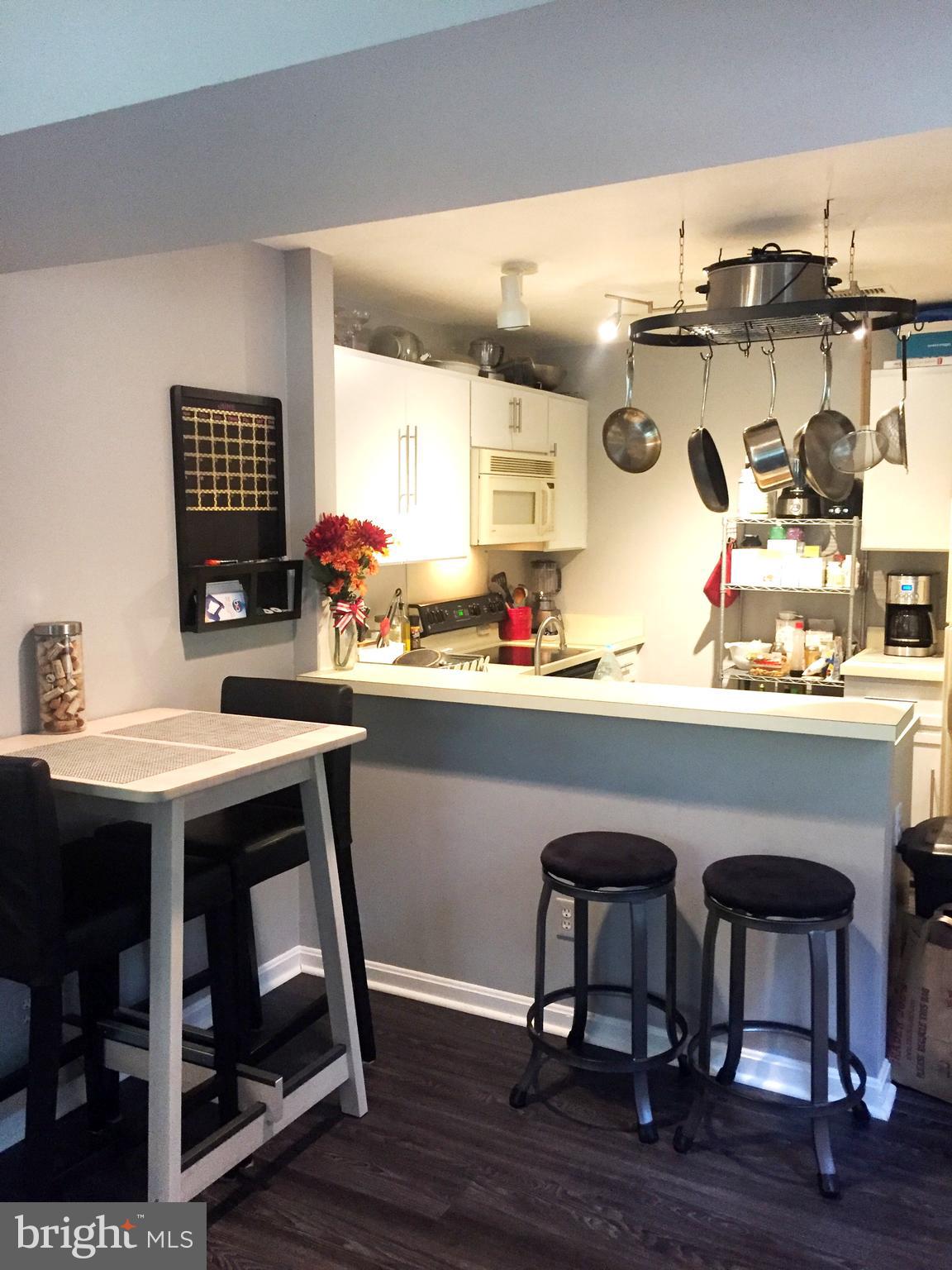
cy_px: 635
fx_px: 1063
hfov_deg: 48.2
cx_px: 476
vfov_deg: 61.7
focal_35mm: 29
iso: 250
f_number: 2.2
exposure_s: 1/30
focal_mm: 4.15
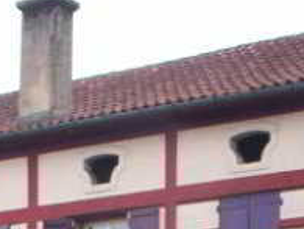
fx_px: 1364
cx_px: 30
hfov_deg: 12.6
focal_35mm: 155
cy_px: 461
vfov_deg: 9.0
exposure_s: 1/83.2
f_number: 4.5
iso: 100
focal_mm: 4.99
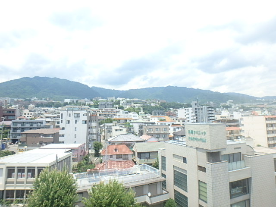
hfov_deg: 79.0
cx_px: 138
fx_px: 167
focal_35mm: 21
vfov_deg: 63.4
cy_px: 104
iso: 125
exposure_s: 1/800
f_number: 3.5
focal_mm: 3.7
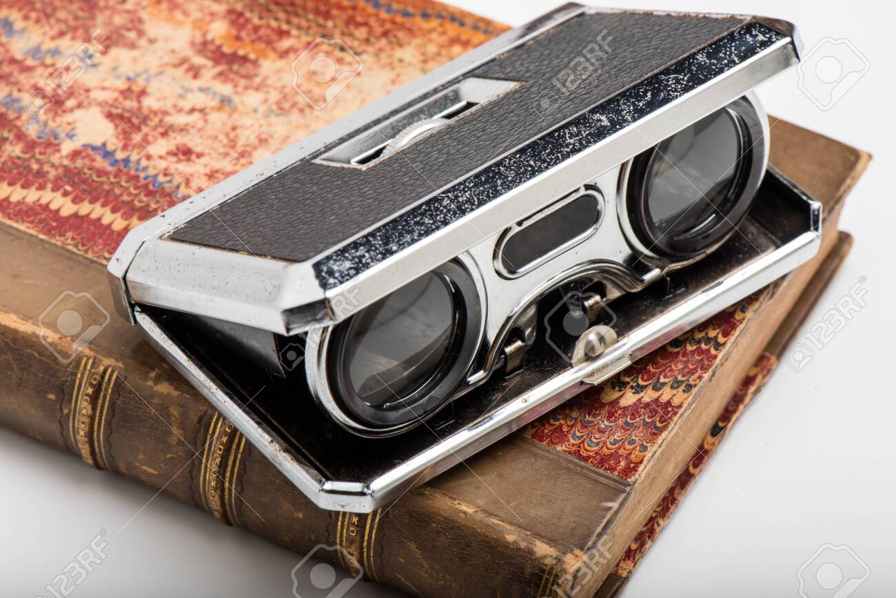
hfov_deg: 19.5
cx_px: 448
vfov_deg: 13.0
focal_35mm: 105
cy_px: 299
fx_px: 2613
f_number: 18
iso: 200
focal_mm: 105
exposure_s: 1/250
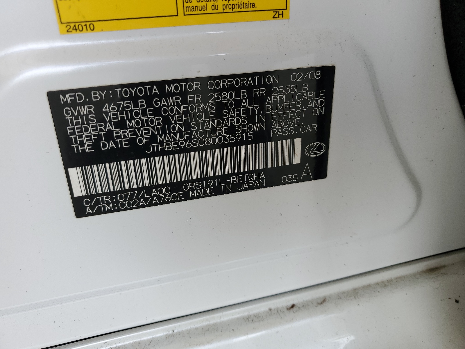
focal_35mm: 26
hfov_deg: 67.3
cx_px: 232
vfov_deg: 53.1
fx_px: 349
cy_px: 174
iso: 50
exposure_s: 1/417
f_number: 1.5
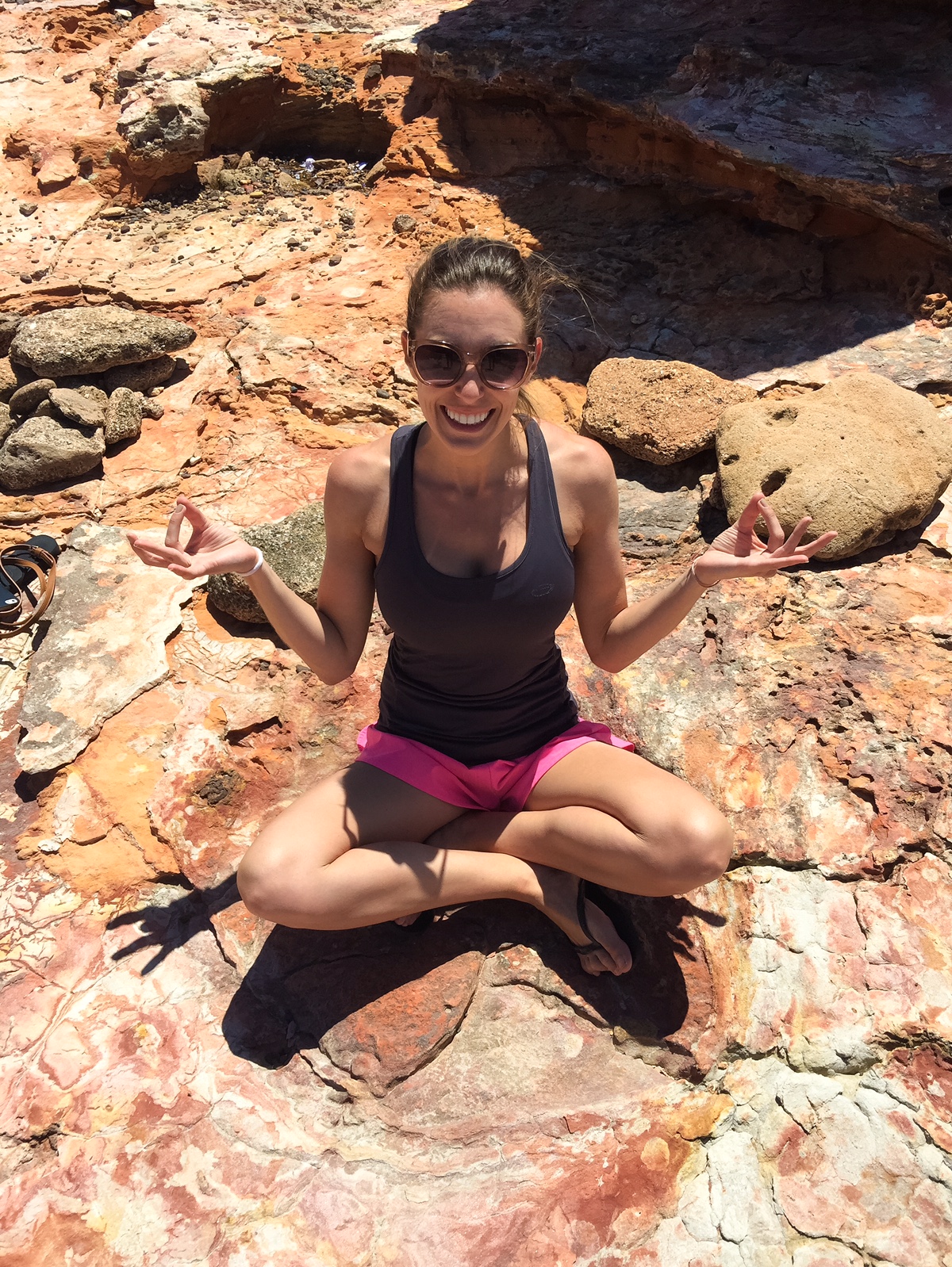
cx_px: 476
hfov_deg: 48.3
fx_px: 1063
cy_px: 634
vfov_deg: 61.6
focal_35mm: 29
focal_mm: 4.15
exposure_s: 1/2198
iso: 32
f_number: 2.2
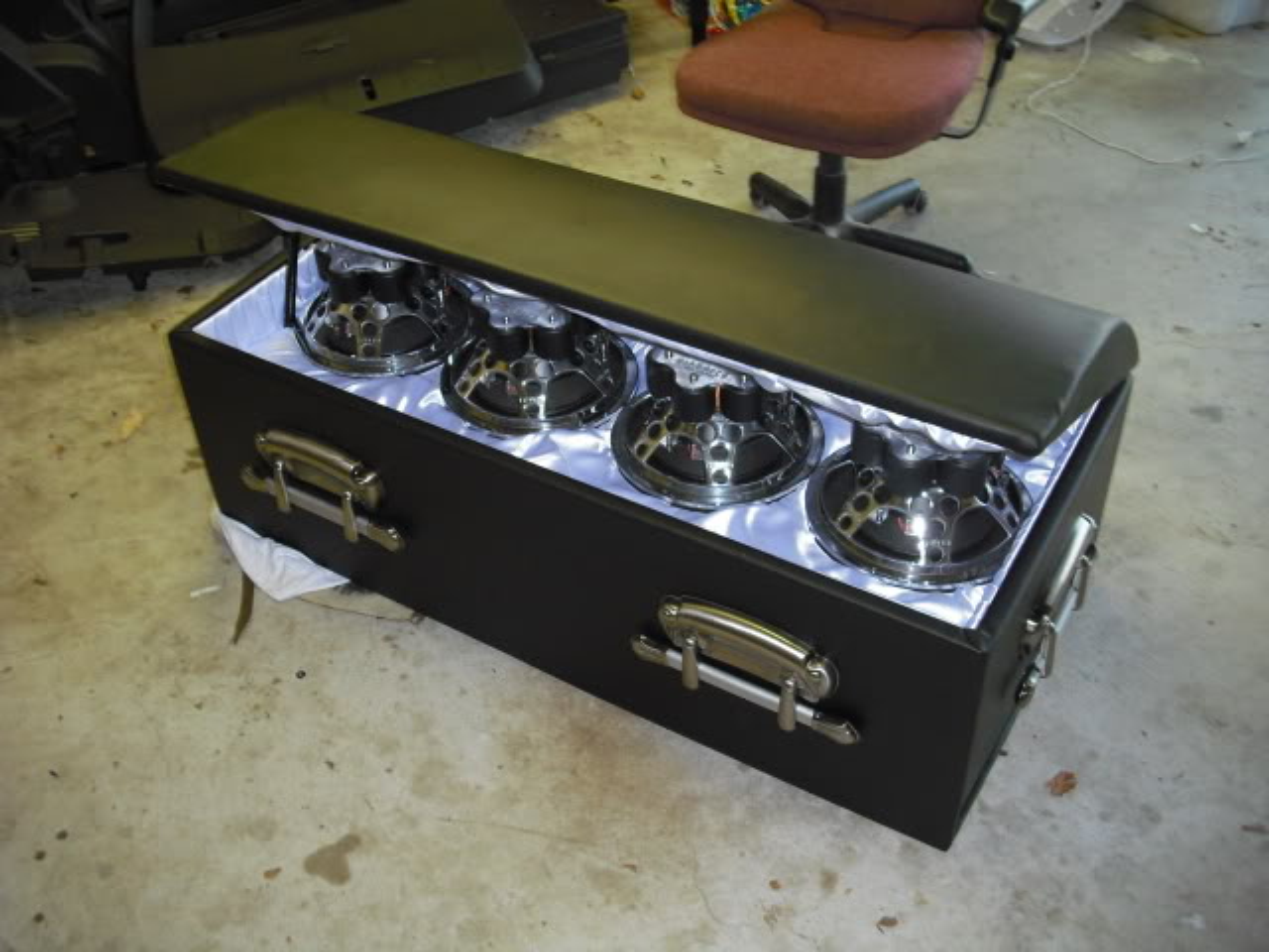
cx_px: 634
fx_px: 1393
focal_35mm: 38
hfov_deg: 49.0
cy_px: 476
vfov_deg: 37.7
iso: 200
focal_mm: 6.2
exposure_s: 1/60
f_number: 2.8
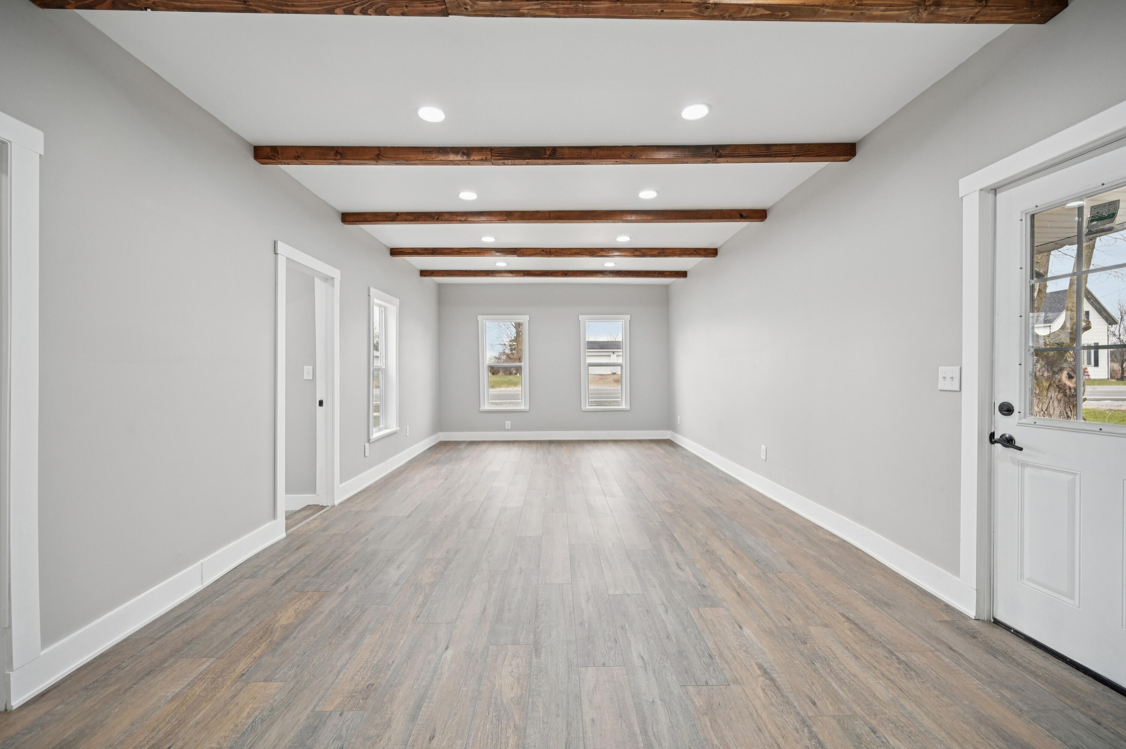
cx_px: 563
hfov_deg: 104.3
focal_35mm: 14
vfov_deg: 81.1
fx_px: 438
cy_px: 374
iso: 400
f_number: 4
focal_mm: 14
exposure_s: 1/45
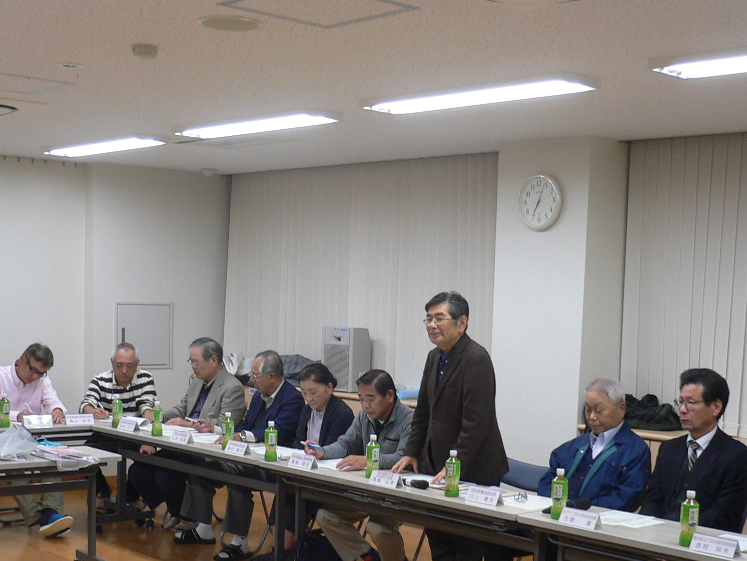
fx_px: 1165
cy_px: 425
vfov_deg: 26.7
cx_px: 373
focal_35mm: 54
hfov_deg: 35.5
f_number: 2.8
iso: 100
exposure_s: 1/40
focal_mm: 5.8
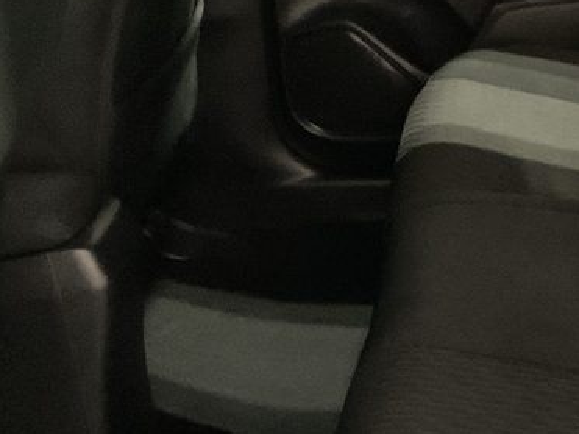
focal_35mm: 75
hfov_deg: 24.8
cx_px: 573
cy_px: 203
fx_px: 1254
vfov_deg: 19.6
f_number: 1.8
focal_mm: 3
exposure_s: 1/20
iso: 500
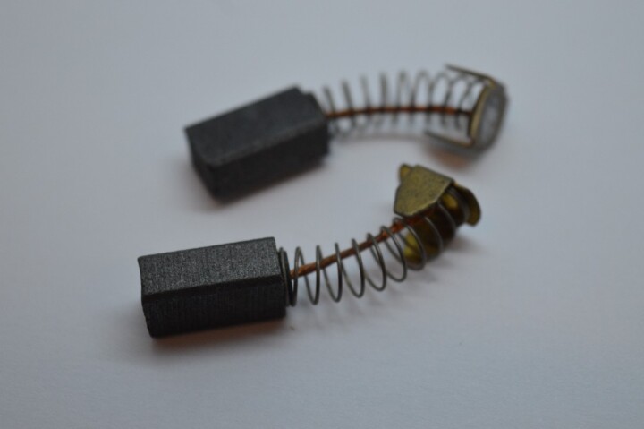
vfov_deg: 16.5
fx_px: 1475
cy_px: 214
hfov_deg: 24.6
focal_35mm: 82
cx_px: 322
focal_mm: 55
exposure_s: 1/125
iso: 360
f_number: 5.6
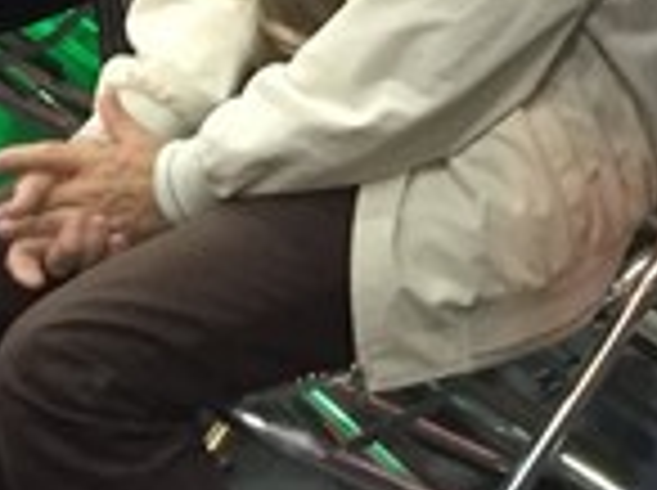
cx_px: 1030
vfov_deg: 11.0
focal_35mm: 133
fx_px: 2520
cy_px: -54
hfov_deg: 13.8
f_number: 2.2
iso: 320
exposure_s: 1/17
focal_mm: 4.15
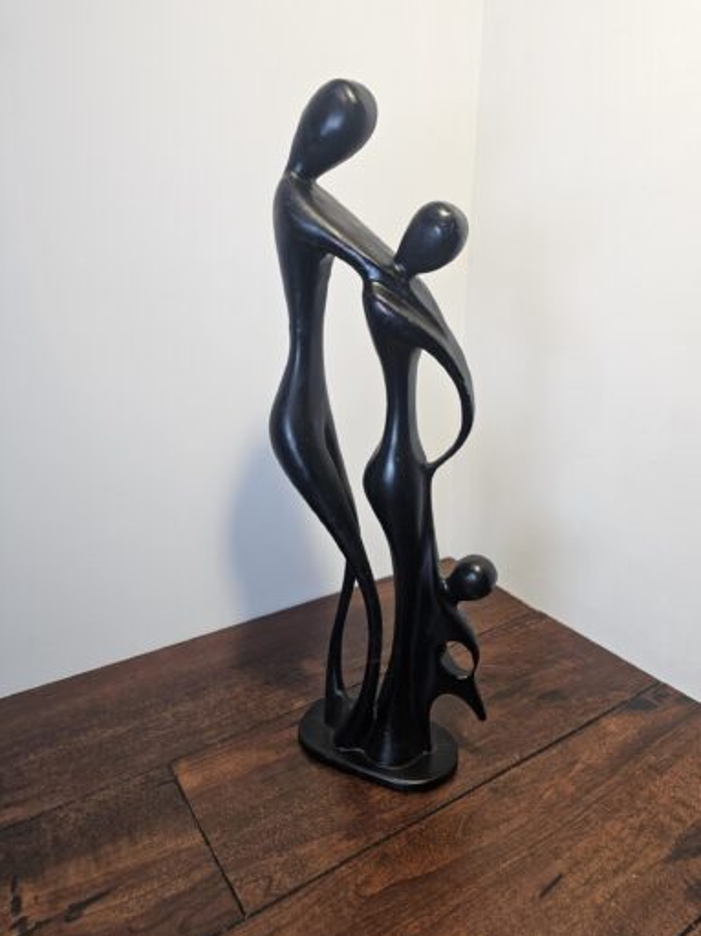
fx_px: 648
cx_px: 364
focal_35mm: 24
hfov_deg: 56.8
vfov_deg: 71.6
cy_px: 453
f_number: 1.7
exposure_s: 1/120
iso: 64
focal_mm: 6.3
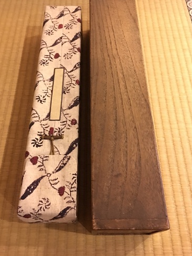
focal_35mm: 32
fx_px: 237
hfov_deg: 44.2
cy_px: 116
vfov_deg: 56.7
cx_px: 90
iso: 160
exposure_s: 1/4
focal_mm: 4.15
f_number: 2.2
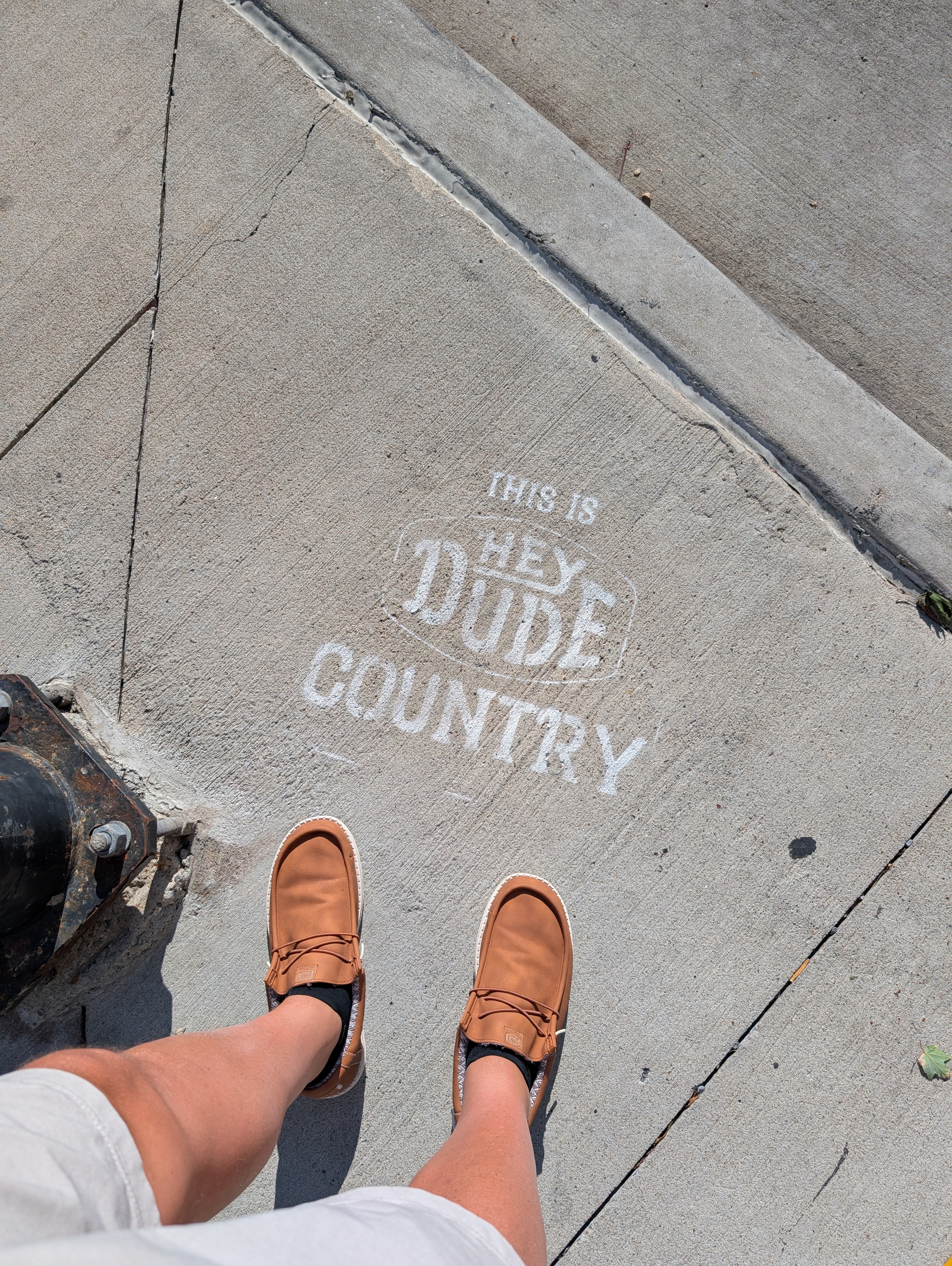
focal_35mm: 24
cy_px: 633
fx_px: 878
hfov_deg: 56.9
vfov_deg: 71.5
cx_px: 476
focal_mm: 6.9
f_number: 1.68
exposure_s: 1/1103
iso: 21
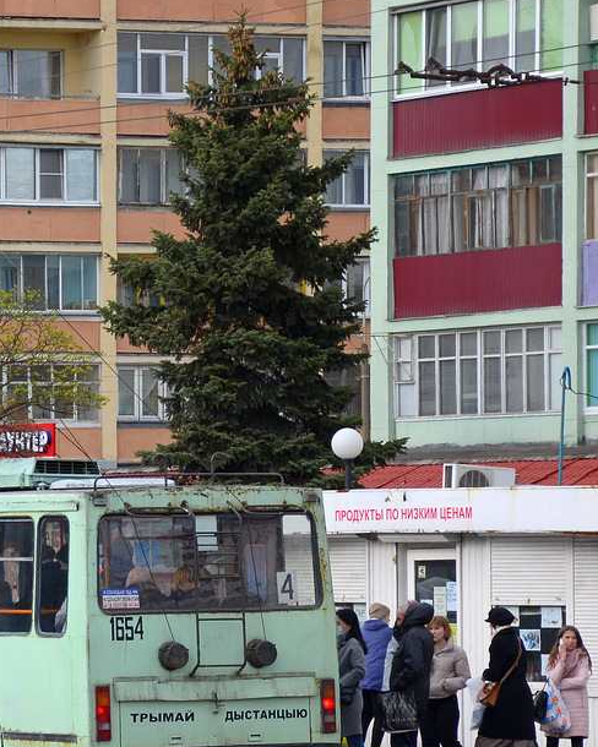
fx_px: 5509
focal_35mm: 249
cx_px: -17
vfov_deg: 7.8
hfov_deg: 6.2
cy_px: 461
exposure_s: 1/320
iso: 100
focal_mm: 90
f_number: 5.3
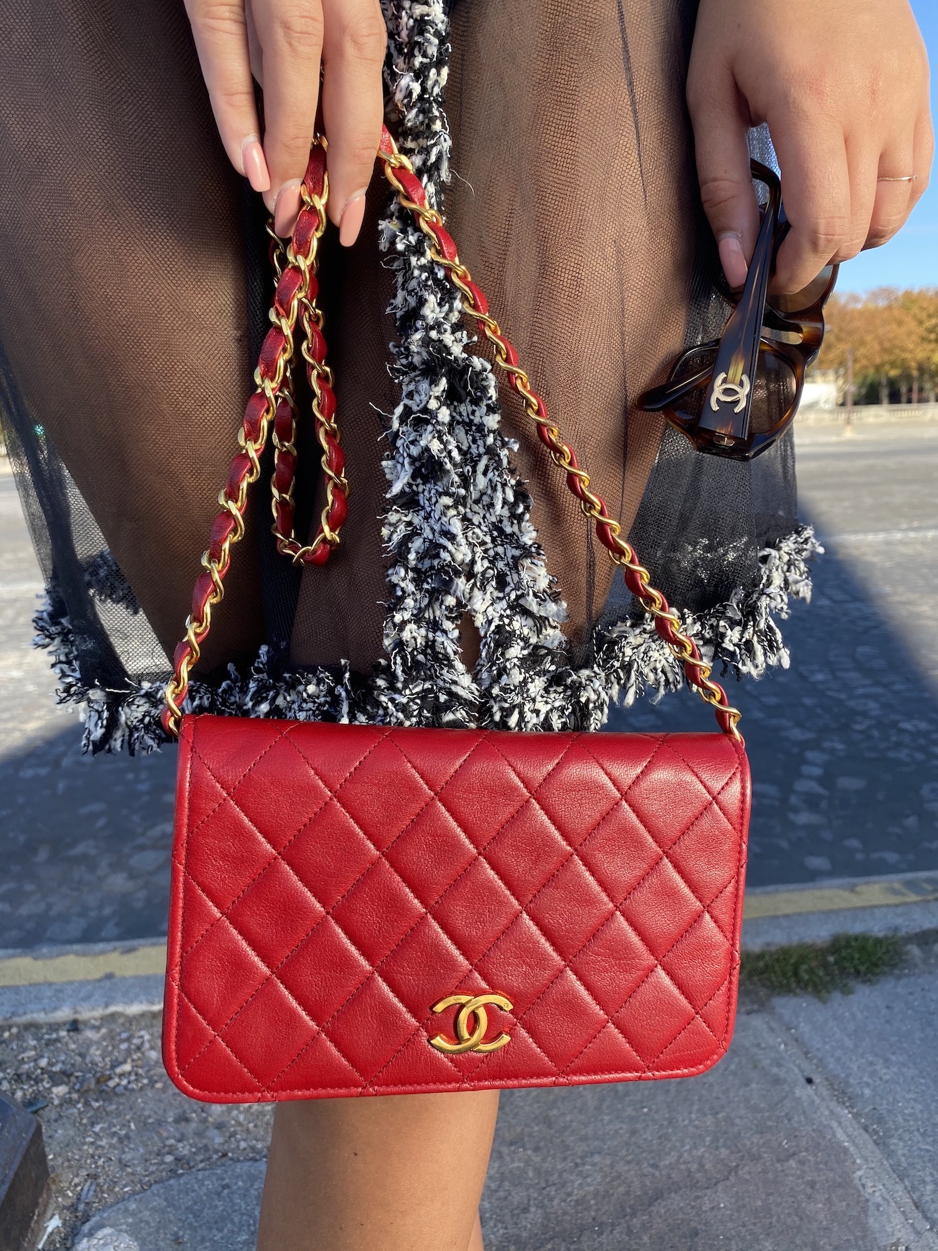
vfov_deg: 67.3
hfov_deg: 53.1
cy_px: 626
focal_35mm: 26
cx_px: 469
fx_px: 939
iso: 32
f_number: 1.8
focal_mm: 4.25
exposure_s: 1/686
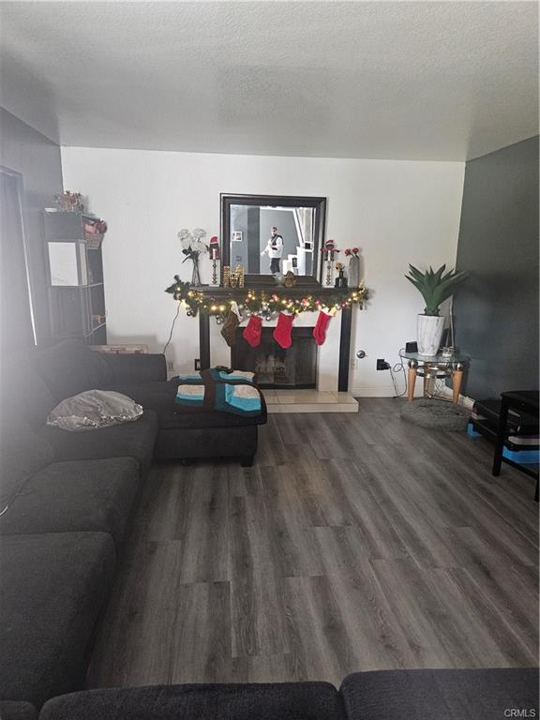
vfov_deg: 73.9
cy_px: 360
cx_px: 270
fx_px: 478
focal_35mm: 23
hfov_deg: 58.9
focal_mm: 5.4
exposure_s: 1/60
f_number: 1.8
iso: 640
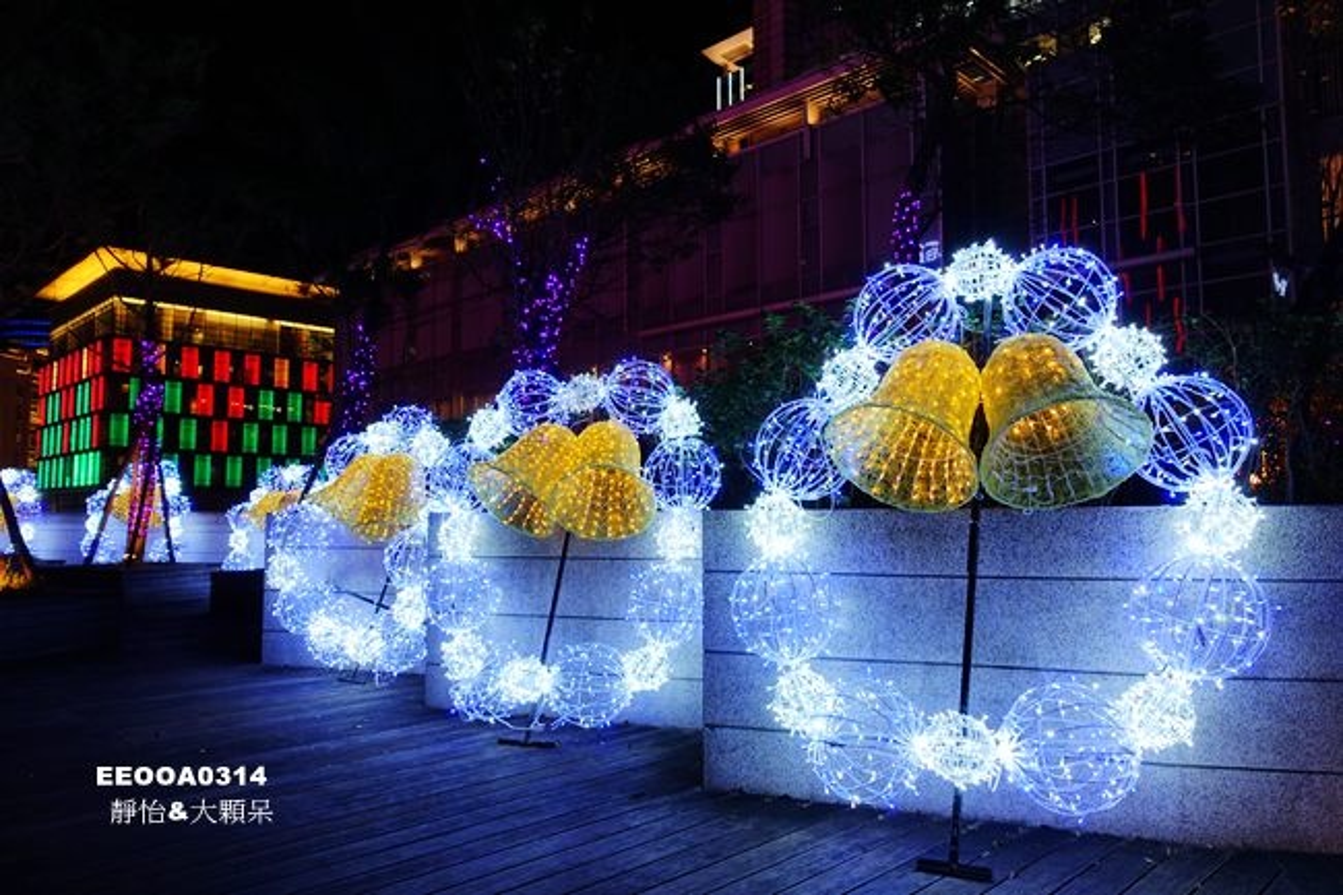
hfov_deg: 73.8
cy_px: 448
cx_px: 672
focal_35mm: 24
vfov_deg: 53.1
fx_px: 895
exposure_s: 1/30
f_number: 2.5
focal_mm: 8.8
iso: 125
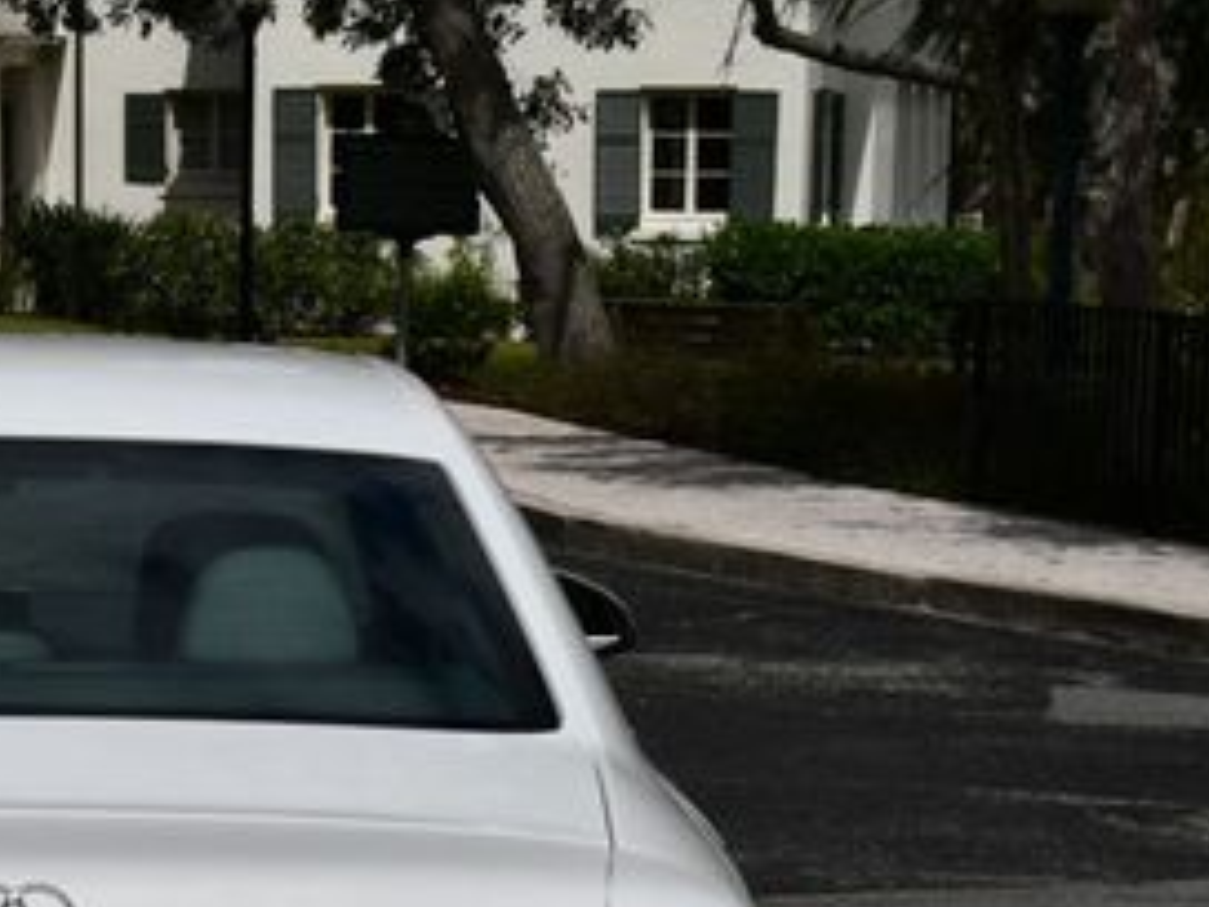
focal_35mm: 145
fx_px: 5064
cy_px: 903
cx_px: -107
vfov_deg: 10.2
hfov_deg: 13.4
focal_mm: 32
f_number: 11
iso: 100
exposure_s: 1/500
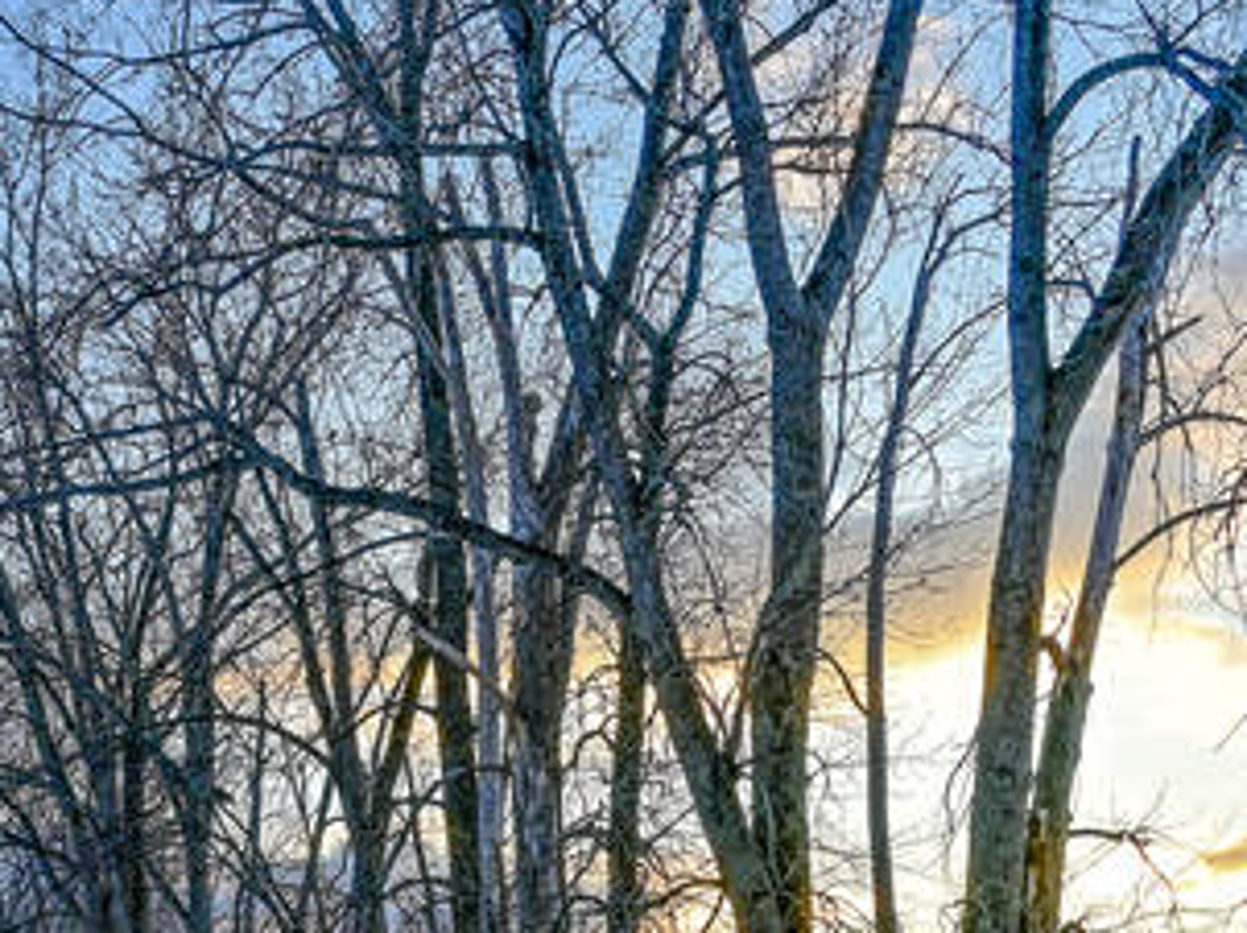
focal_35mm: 55
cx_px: 260
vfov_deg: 25.2
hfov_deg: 34.0
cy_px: 939
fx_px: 1980
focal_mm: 16
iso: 100
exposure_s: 1/160
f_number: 6.3
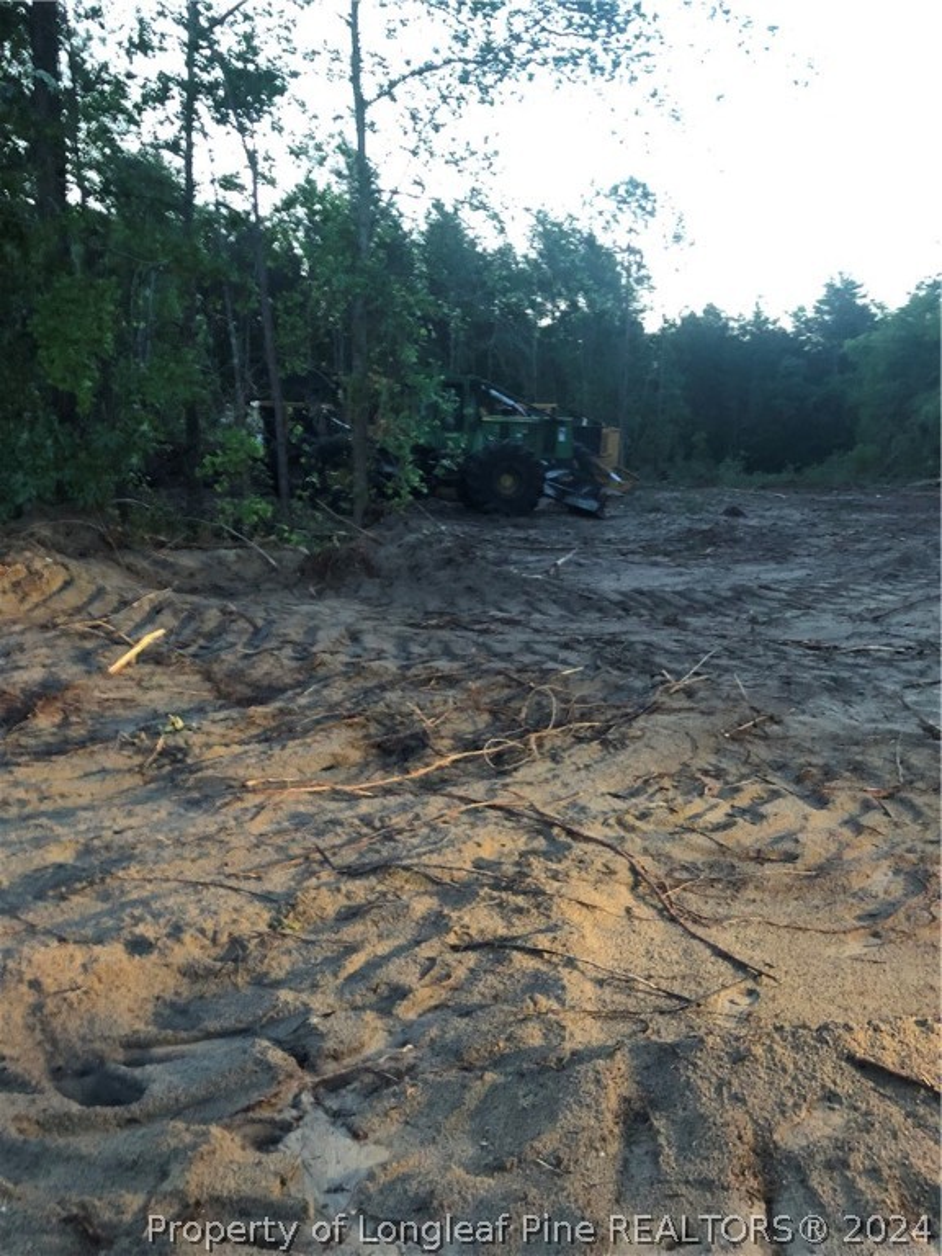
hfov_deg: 49.7
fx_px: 1016
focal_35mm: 28
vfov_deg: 63.4
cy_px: 628
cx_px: 471
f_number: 1.8
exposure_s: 1/6
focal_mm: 4
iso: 100
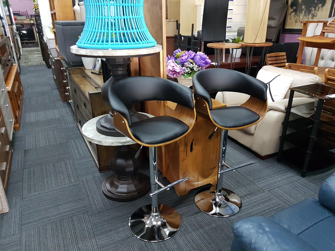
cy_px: 126
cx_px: 168
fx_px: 252
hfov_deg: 67.3
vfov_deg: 53.1
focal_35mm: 26
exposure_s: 1/11
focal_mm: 4.2
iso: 250
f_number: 1.7
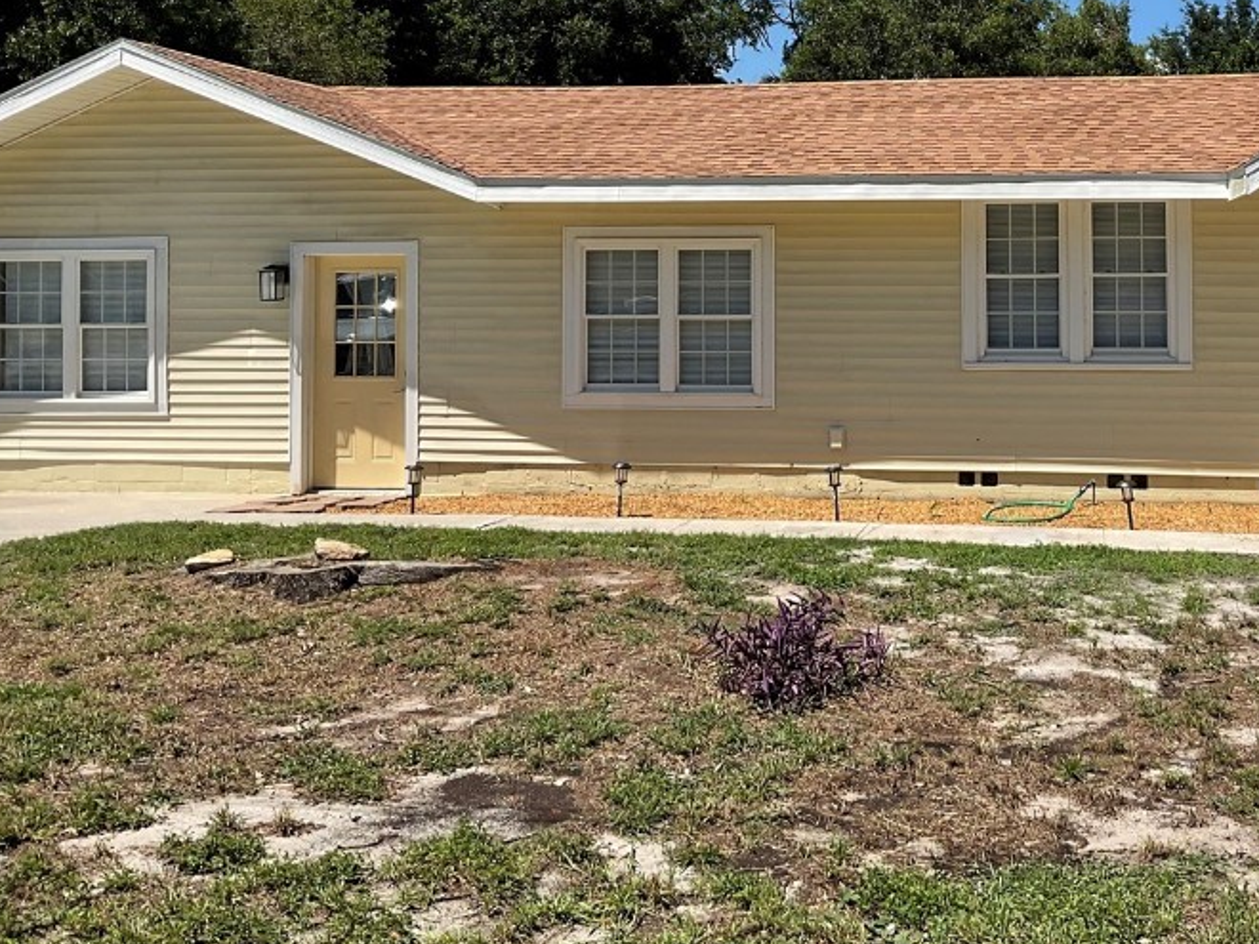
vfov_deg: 31.6
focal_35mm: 45
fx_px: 1637
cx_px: 916
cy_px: 231
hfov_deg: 41.1
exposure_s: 1/2227
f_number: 1.8
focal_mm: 3
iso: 16
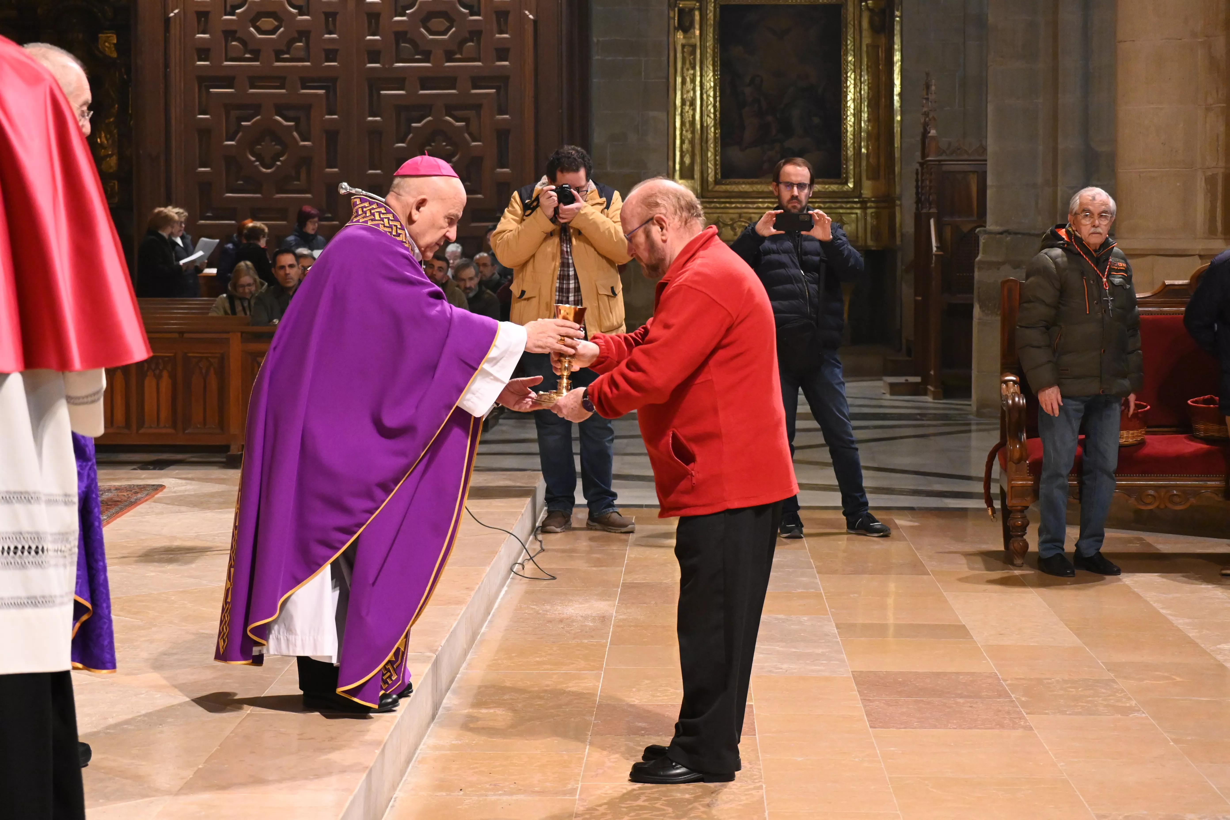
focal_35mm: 75
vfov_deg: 18.2
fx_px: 2562
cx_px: 615
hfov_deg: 27.0
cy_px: 410
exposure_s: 1/60
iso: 3200
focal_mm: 50
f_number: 4.5
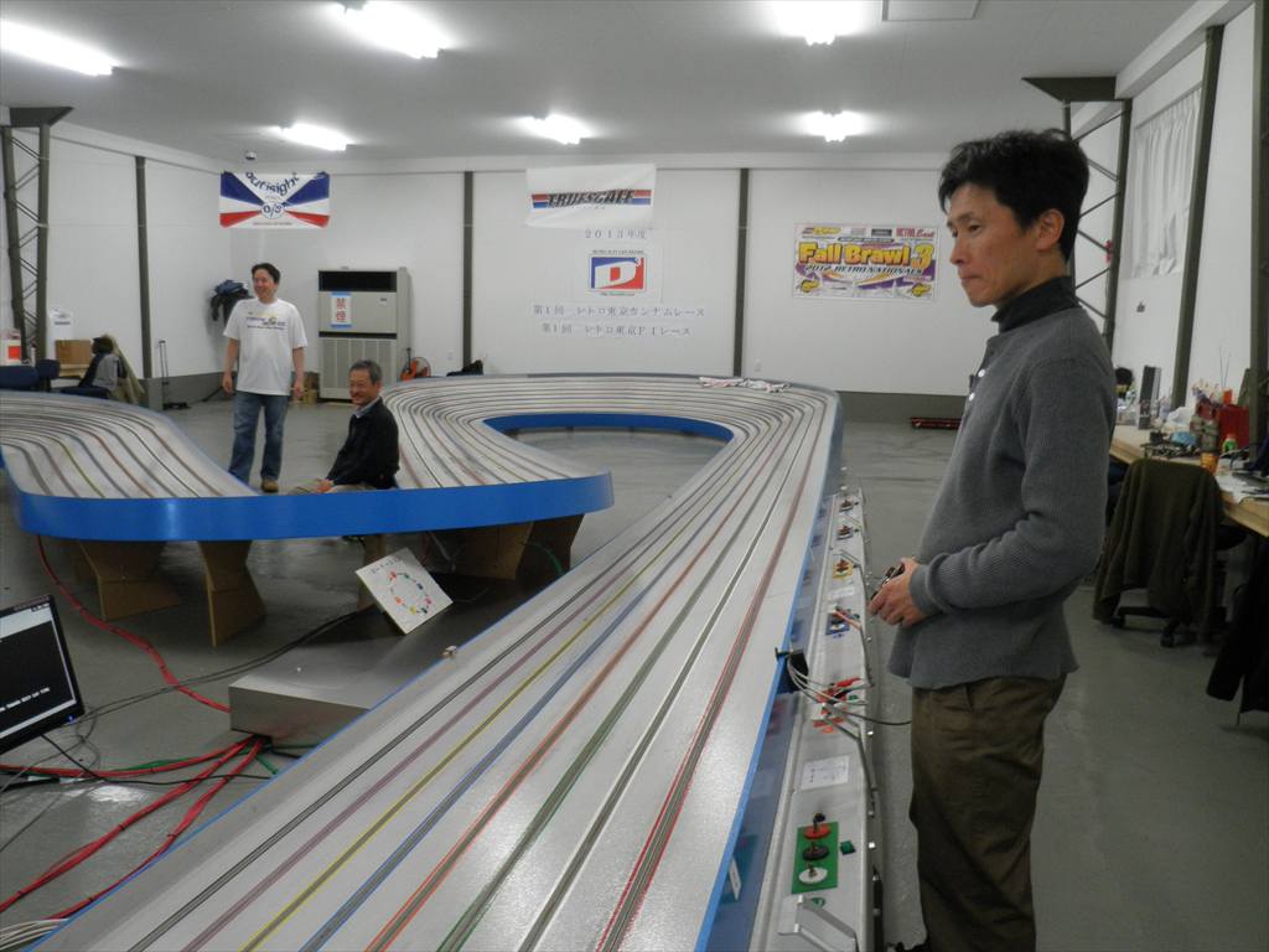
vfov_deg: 49.7
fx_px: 1026
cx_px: 634
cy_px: 476
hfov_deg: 63.4
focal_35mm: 28
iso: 200
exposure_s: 1/30
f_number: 3.2
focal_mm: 5
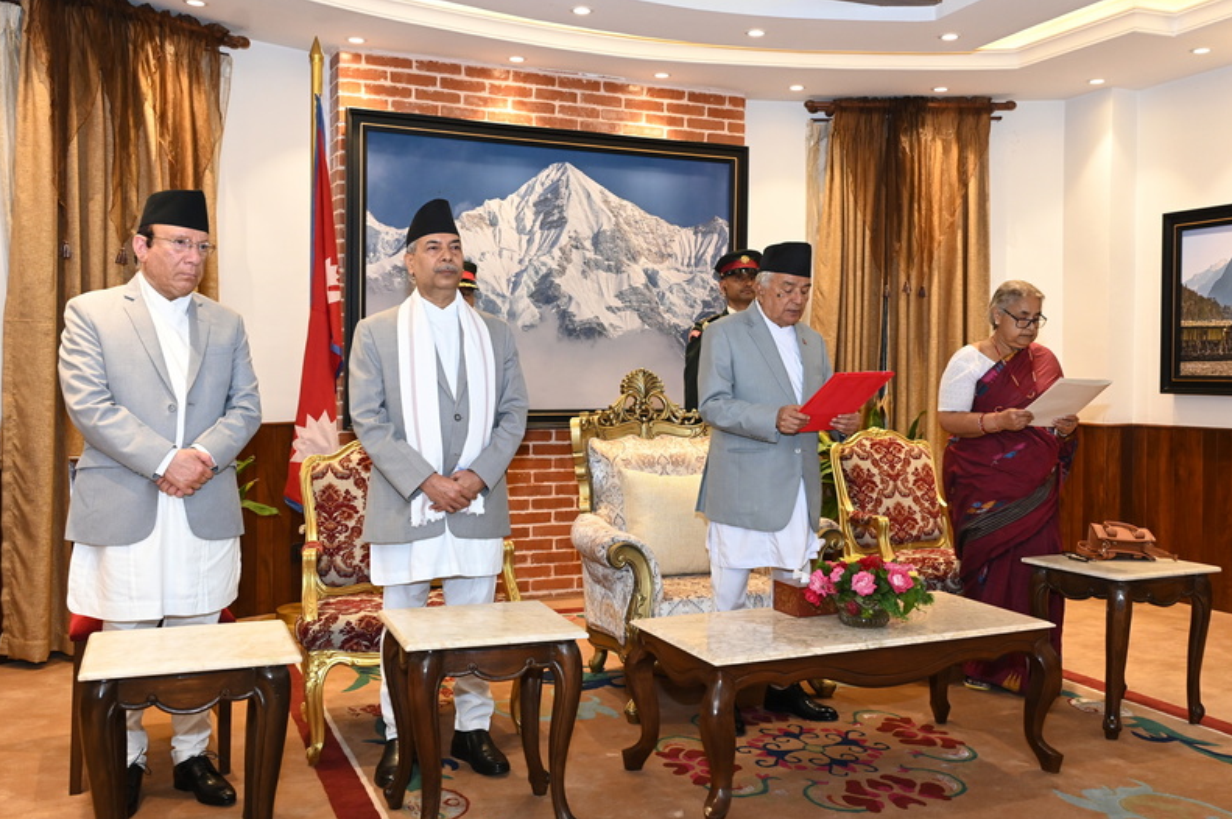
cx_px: 657
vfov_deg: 39.9
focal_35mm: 33
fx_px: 1128
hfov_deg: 57.2
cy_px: 393
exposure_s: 1/125
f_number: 5
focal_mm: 29
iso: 2000
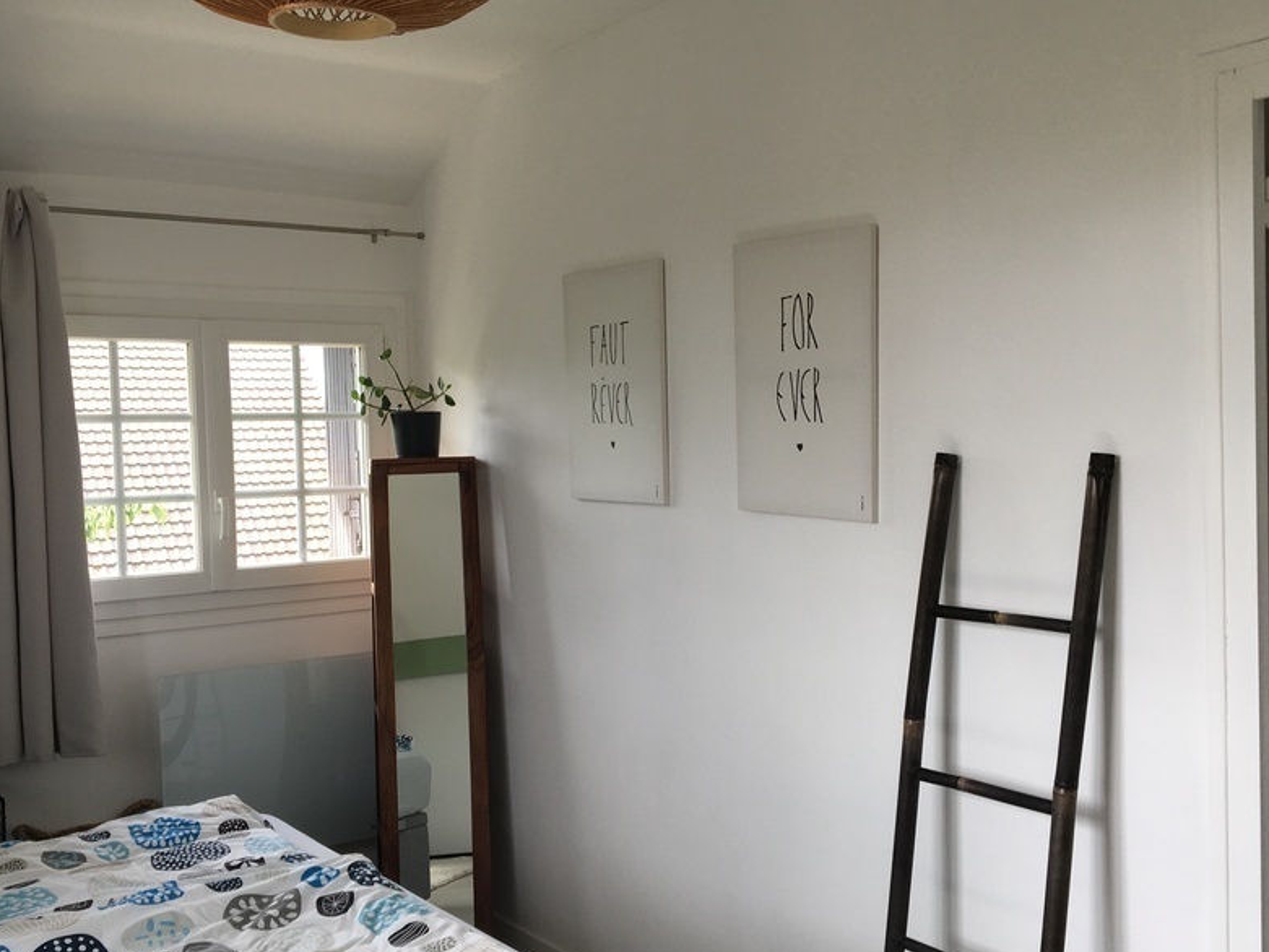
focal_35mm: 38
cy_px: 494
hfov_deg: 49.0
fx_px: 1393
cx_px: 647
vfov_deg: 37.7
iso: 25
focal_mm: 4.15
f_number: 2.2
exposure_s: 1/100
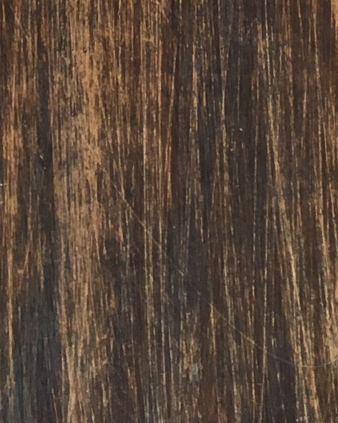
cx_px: 251
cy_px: -489
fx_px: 1601
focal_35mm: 128
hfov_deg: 12.0
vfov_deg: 12.7
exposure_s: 1/33
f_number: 2.2
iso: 100
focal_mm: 4.15
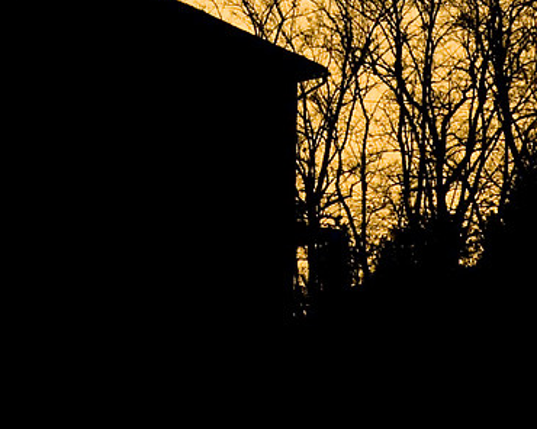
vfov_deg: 0.5
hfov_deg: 0.6
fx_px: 48315
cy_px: -222
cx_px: 179
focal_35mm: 3040
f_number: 5.6
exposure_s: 1/1250
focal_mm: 500
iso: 250
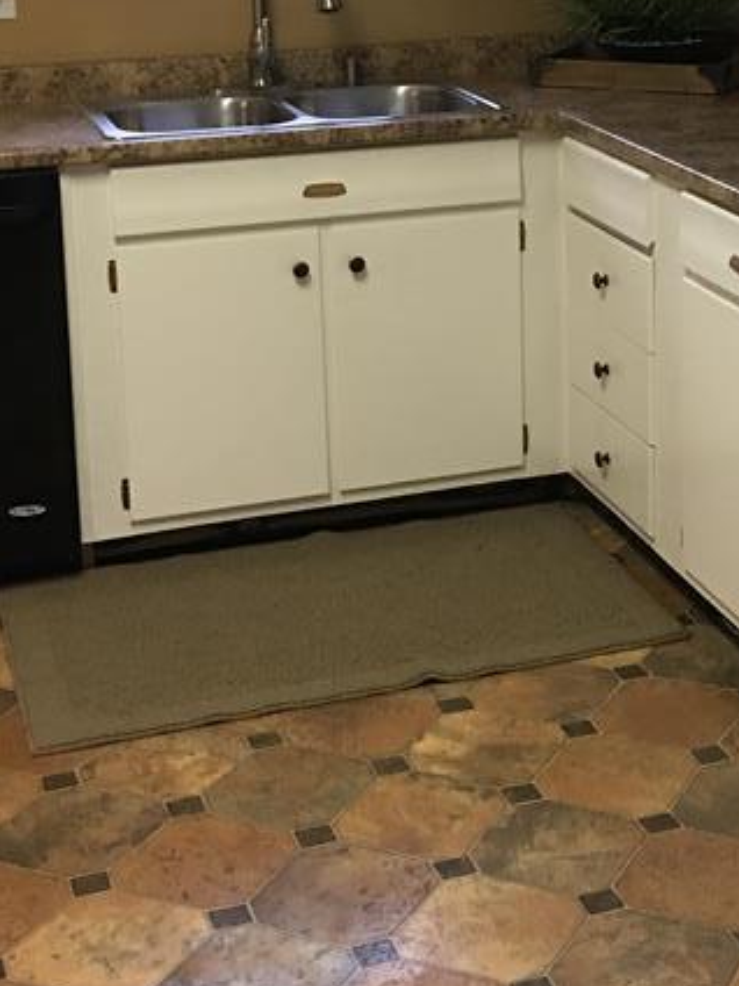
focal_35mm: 70
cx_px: 590
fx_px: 1993
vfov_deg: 27.3
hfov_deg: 20.8
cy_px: 216
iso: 80
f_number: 2.2
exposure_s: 1/15
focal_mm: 4.15
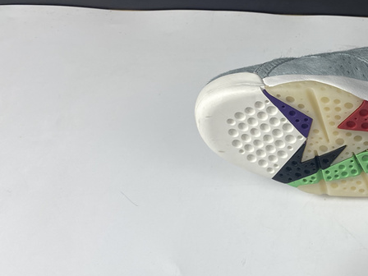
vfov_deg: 24.9
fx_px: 617
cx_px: 384
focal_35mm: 58
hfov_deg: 30.4
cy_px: 213
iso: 40
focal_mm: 4.25
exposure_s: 1/100
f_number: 1.8
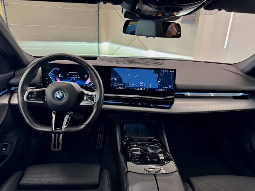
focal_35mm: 24
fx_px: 177
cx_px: 128
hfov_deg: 71.6
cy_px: 96
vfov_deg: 56.8
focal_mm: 6.8
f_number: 1.8
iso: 400
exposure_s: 1/52
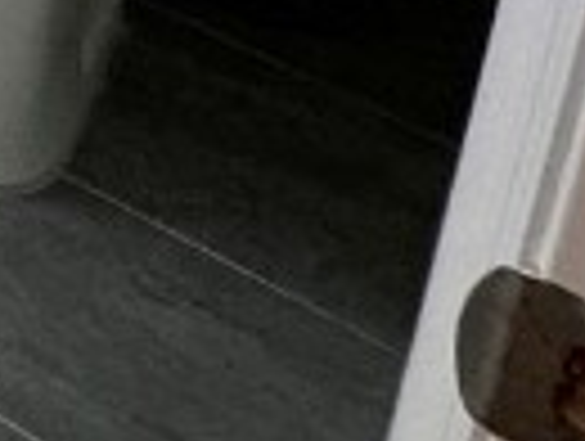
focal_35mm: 110
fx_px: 1862
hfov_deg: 10.1
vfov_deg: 9.5
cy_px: -999
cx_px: -1364
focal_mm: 2.22
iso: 200
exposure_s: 1/120
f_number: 2.2
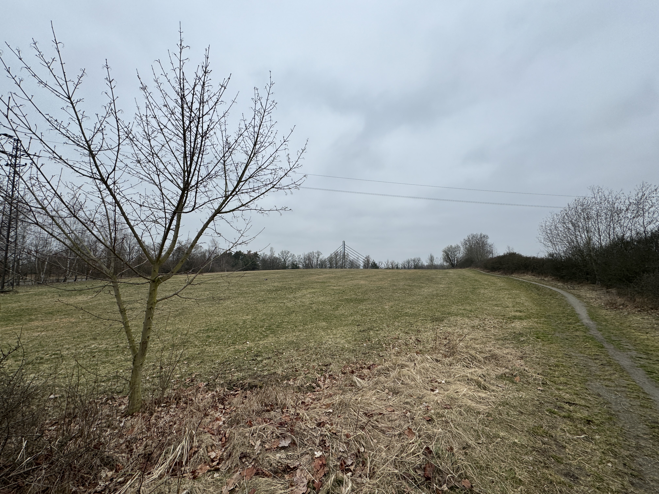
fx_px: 267
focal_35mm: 14
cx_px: 330
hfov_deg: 102.1
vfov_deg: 85.7
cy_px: 247
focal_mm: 2.22
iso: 40
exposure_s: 1/713
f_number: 2.2
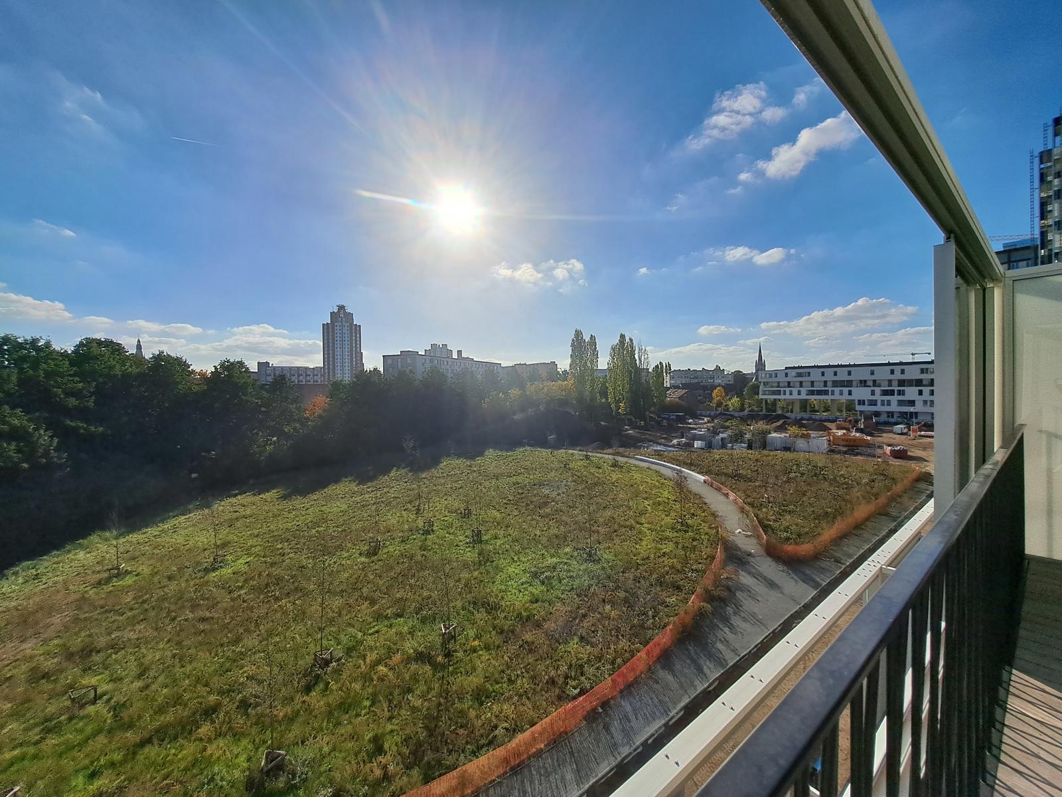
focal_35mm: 13
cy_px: 398
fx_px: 399
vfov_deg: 89.9
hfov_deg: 106.2
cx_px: 531
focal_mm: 1.74
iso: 50
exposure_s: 1/4329
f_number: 2.2
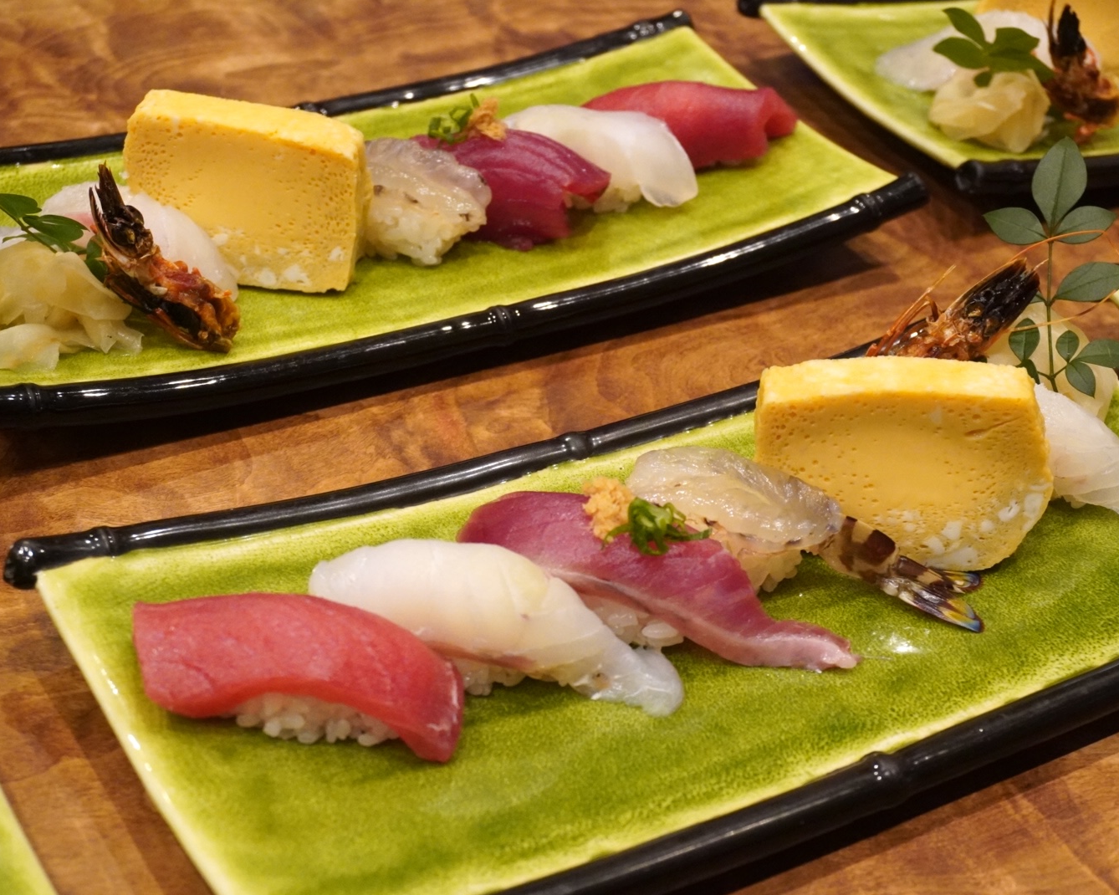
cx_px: 619
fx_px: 1972
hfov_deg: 31.6
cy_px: 450
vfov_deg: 25.6
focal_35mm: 60
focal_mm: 35
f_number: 6.3
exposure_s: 1/60
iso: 4000
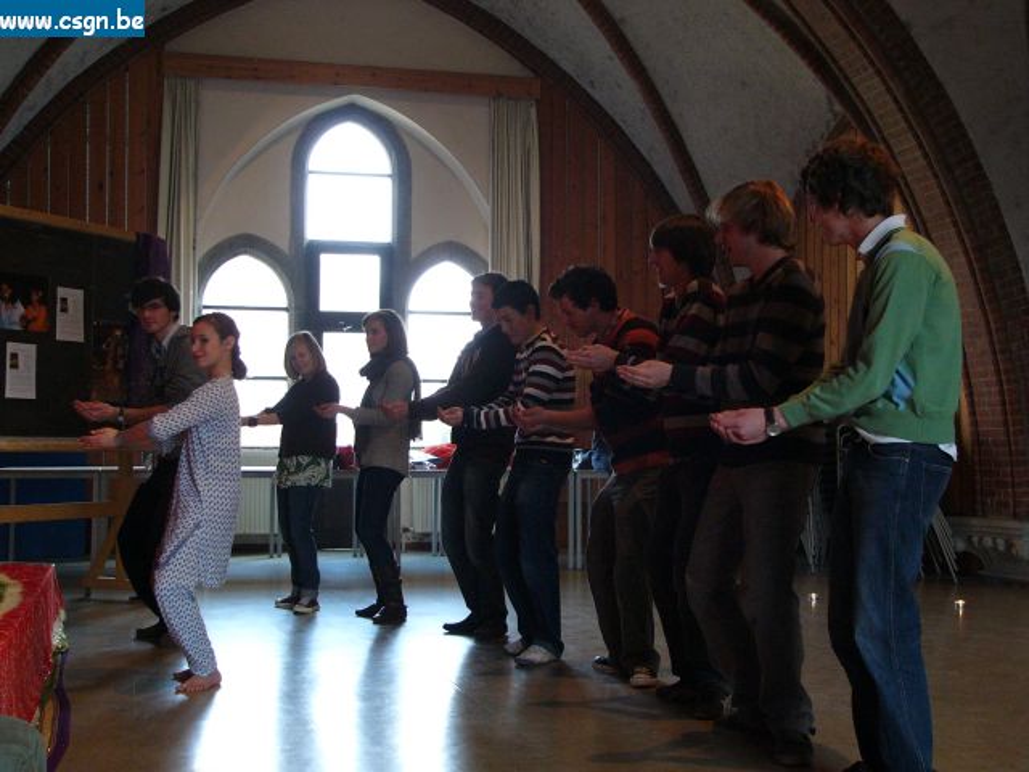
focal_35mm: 50
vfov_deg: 29.1
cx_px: 514
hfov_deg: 38.2
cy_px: 386
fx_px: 1486
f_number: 2.8
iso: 200
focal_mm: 8.3
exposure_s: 1/60
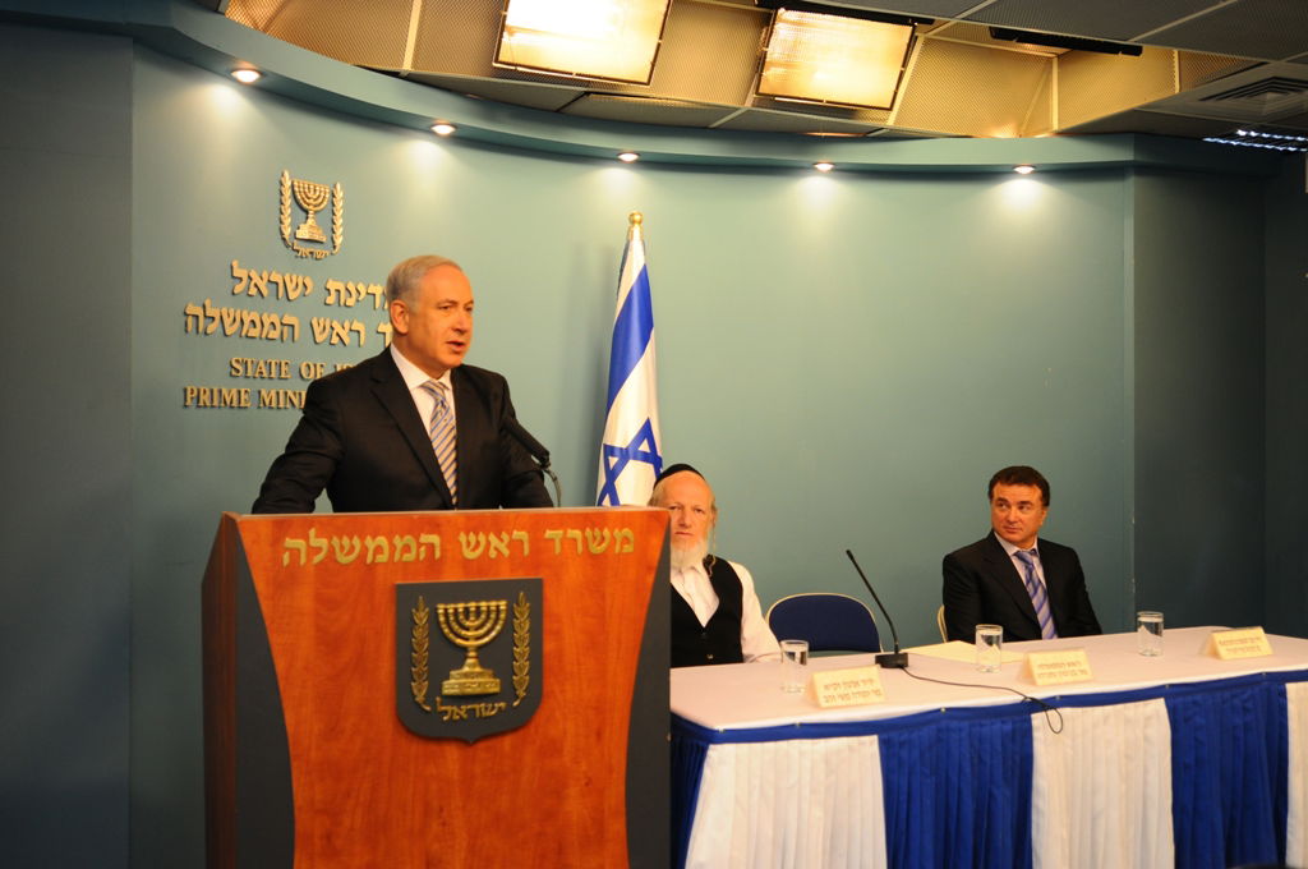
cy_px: 434
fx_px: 1306
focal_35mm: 36
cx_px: 654
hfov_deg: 53.2
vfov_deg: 36.8
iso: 320
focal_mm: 24
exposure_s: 1/100
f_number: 2.8
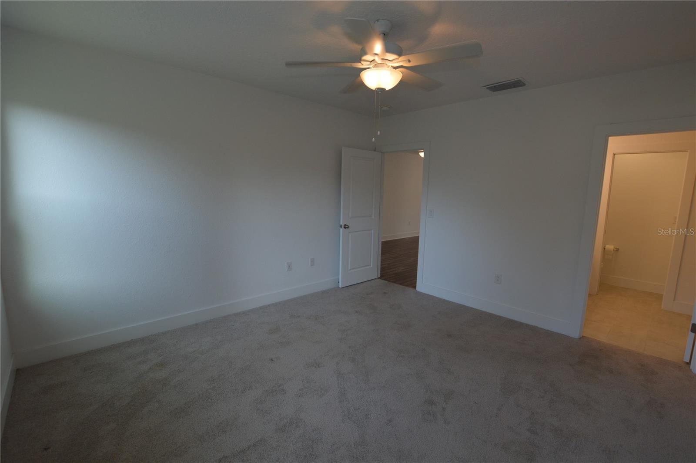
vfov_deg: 77.2
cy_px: 232
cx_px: 348
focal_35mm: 15
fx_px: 290
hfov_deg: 100.5
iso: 400
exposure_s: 1/100
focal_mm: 10
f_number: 5
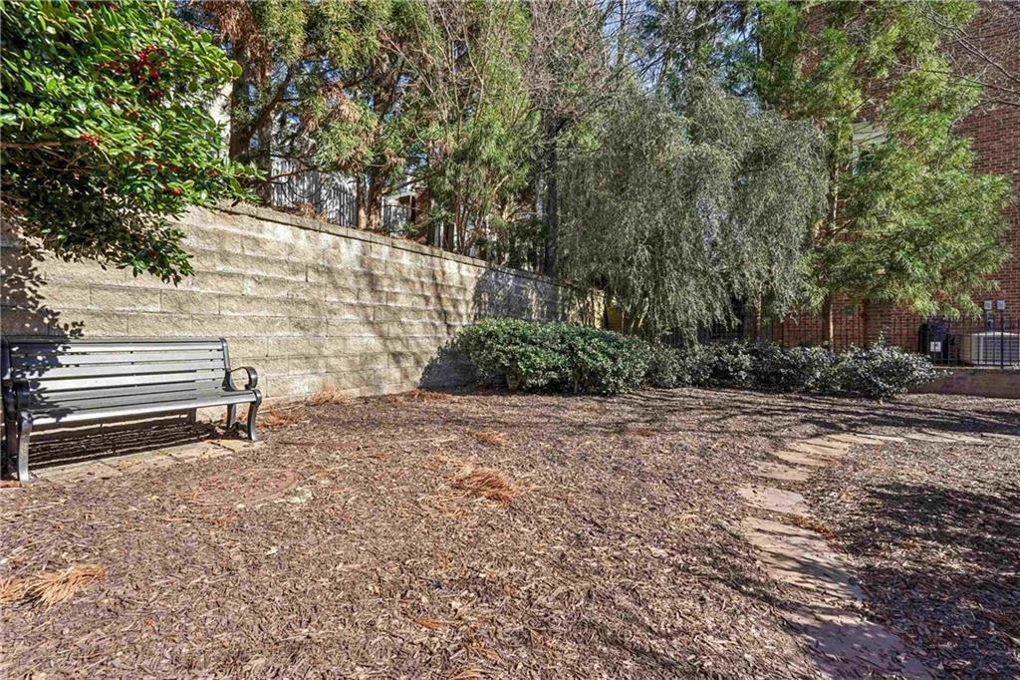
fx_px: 453
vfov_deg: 73.7
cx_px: 510
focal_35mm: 16
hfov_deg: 96.8
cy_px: 340
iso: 800
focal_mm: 16
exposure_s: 1/500
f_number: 8
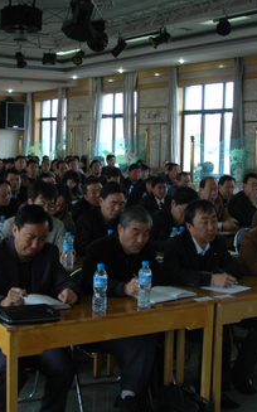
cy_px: 208
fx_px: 628
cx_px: 96
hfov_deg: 23.1
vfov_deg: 36.3
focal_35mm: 56
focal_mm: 24
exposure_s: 1/25
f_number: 3.5
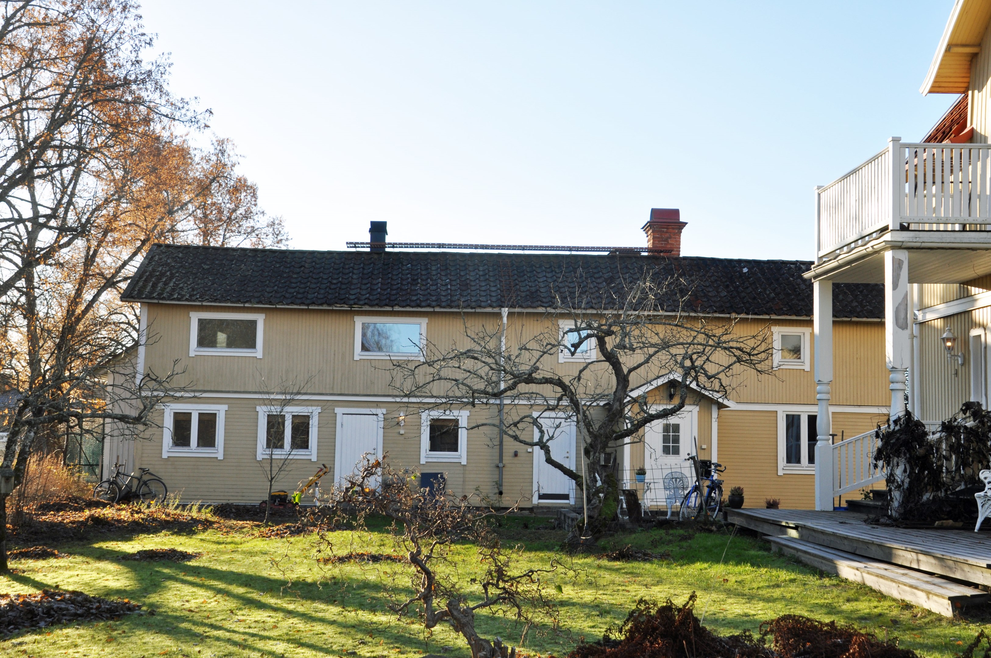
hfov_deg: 48.0
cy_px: 329
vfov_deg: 32.9
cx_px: 496
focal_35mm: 40
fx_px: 1114
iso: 200
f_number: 9
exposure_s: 1/200
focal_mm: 27
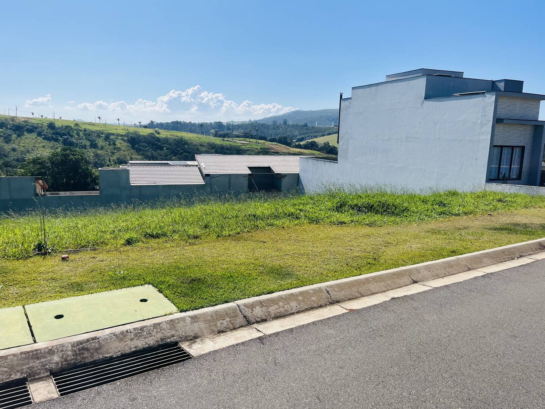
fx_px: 409
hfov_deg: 67.3
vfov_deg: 53.1
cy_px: 204
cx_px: 272
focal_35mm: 26
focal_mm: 5.1
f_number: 1.6
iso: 50
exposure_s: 1/5319
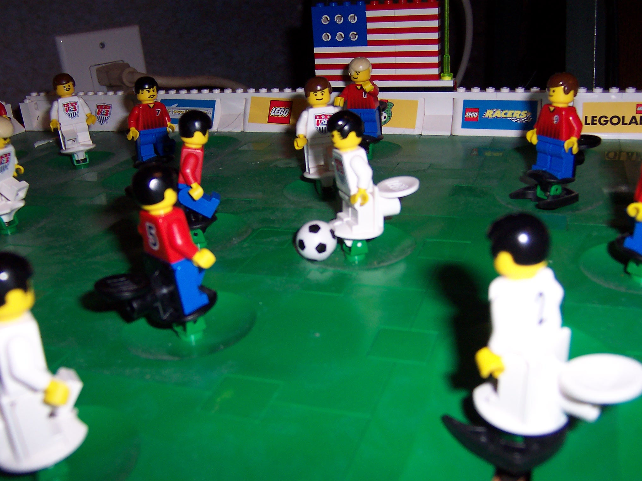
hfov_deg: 51.4
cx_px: 321
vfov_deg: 39.7
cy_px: 240
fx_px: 668
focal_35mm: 36
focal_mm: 5.6
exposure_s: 1/60
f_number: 2.8
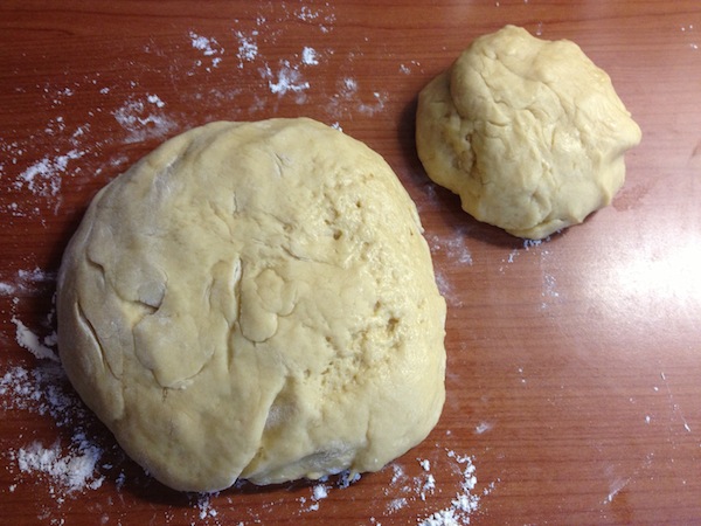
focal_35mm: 35
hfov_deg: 52.6
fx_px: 709
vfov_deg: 40.7
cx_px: 350
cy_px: 263
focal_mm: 4.28
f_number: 2.4
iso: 160
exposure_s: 1/20
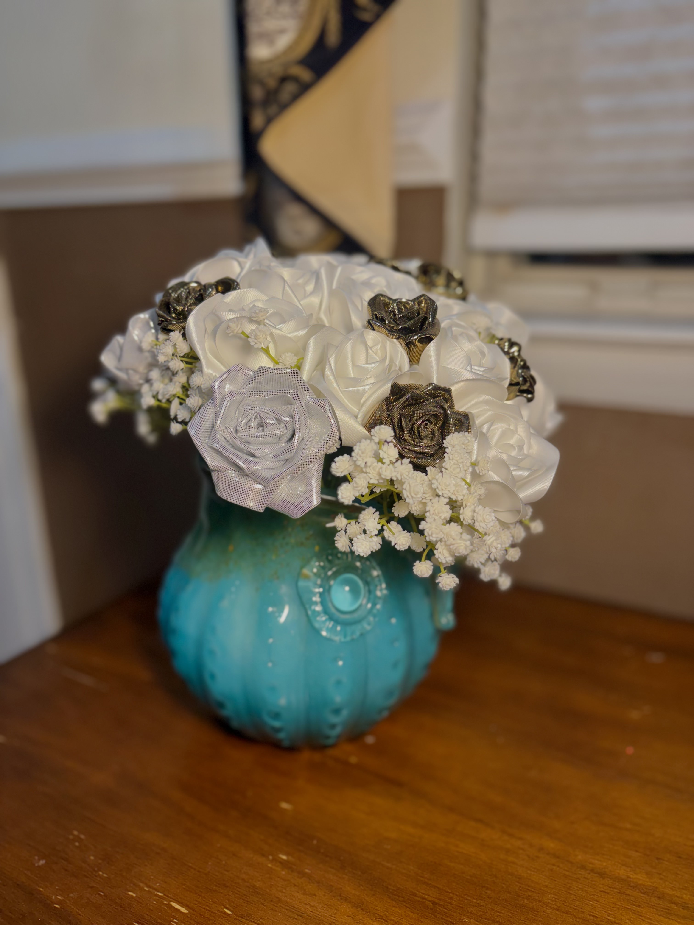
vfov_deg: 67.3
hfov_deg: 53.1
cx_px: 347
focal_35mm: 26
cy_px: 462
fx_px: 695
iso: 125
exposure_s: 1/120
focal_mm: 5.96
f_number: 1.6
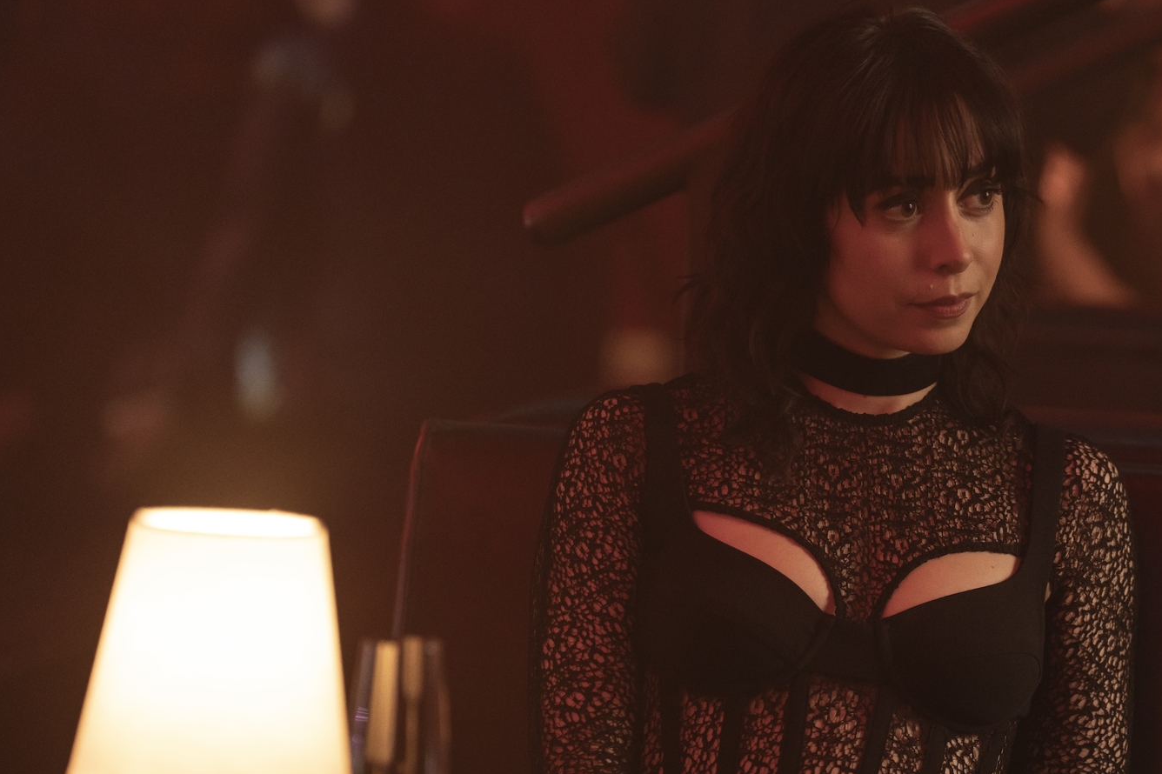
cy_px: 539
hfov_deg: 9.9
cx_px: 805
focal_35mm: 207
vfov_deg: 6.6
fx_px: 6679
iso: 2000
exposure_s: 1/160
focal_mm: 144
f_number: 2.8
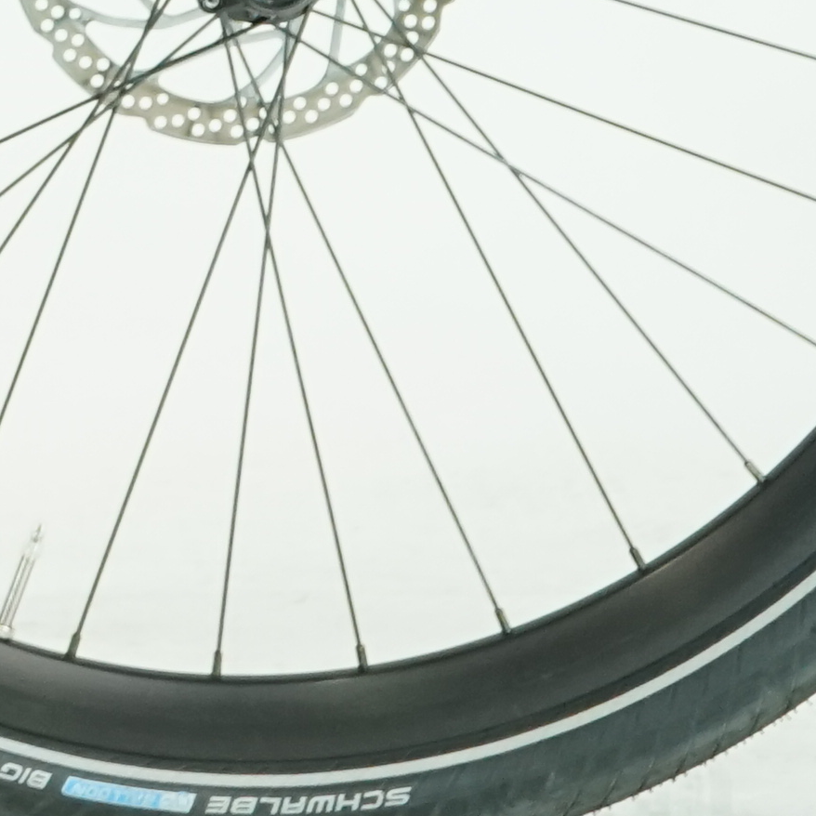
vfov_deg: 5.7
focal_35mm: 302
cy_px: -873
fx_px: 8054
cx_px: -1221
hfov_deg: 5.6
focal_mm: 52
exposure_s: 1/200
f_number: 5.6
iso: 1600
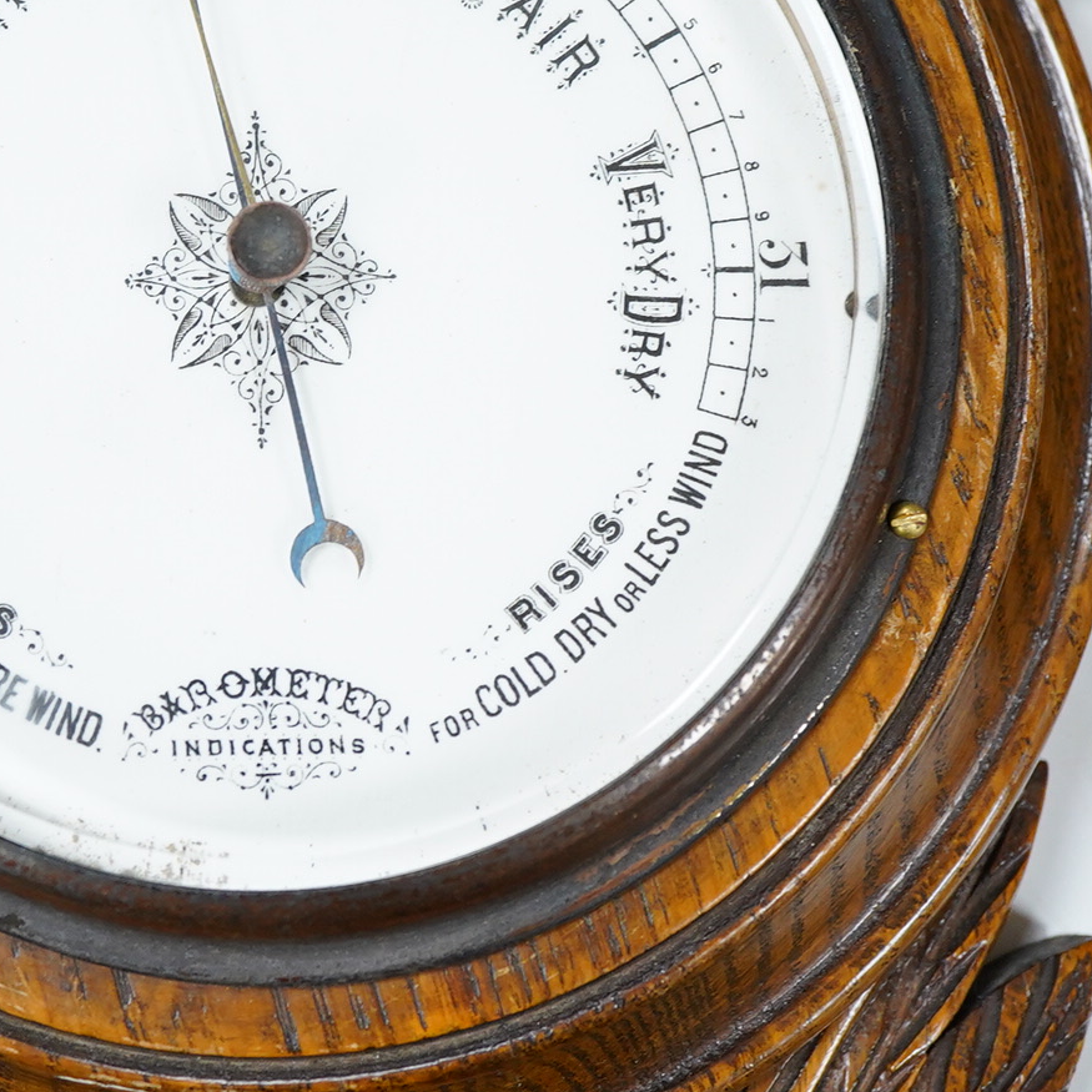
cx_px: 273
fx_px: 3069
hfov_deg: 20.0
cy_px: 387
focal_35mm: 86
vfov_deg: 20.1
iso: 1250
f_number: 3.5
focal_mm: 30
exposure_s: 1/125
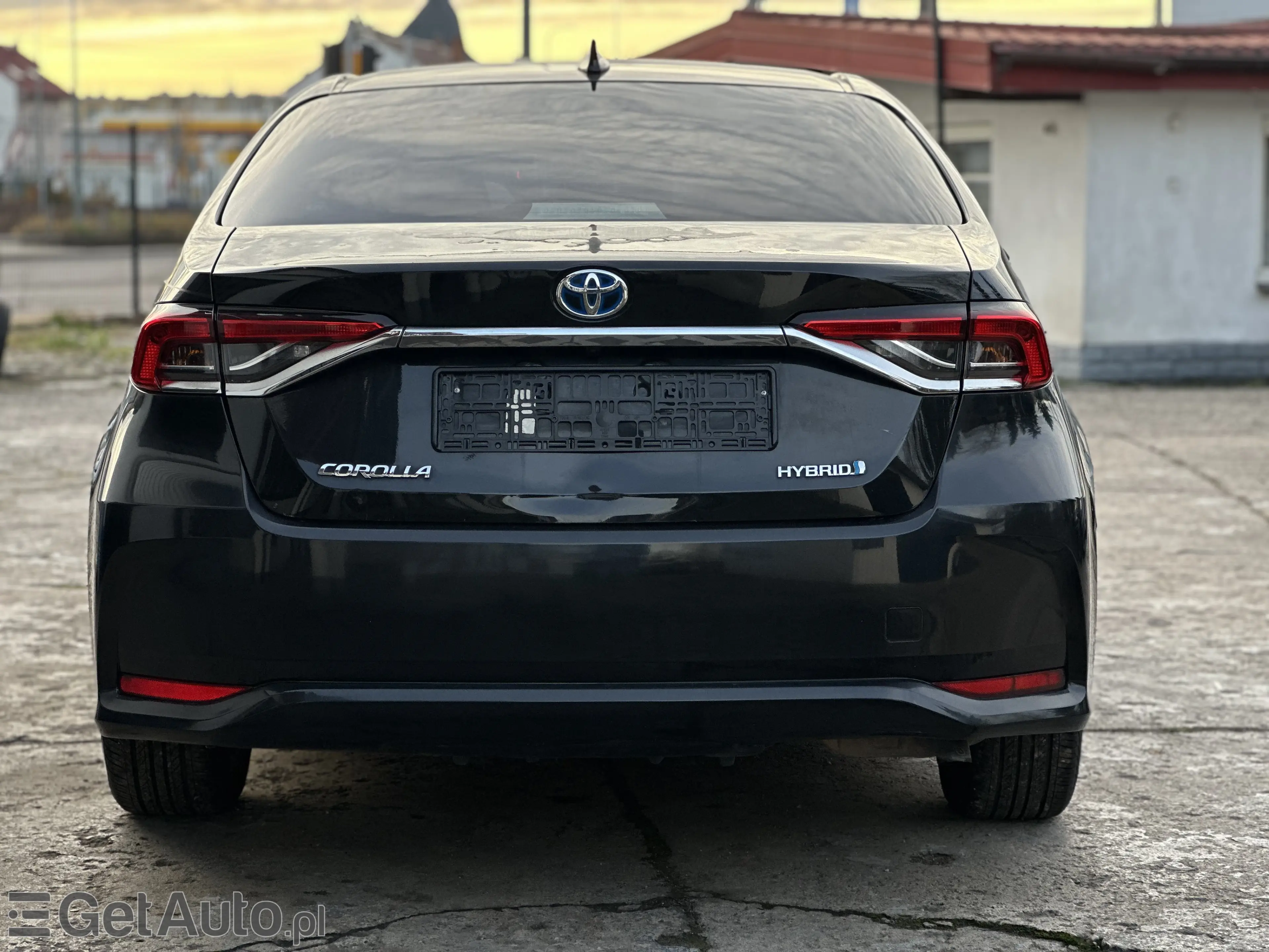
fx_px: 2823
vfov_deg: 19.1
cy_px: 476
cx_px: 634
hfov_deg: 25.3
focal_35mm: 77
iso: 40
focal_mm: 9
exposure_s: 1/121
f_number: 2.8
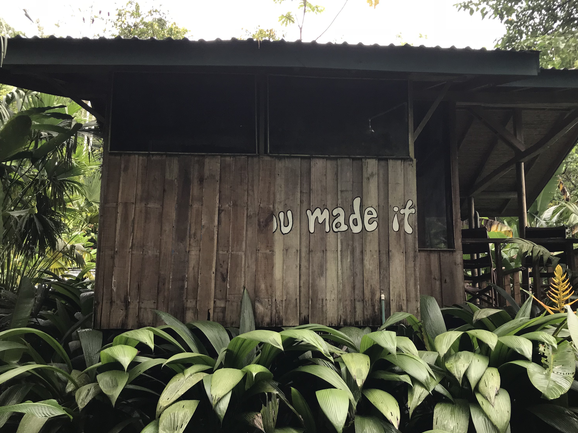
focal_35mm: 38
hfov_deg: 48.8
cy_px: 223
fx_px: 634
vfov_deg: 37.7
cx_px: 328
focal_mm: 3.99
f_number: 1.8
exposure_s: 1/120
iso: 32
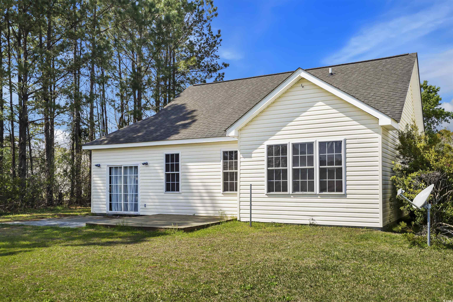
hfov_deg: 55.8
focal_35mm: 34
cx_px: 226
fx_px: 428
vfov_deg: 38.9
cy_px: 151
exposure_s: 1/125
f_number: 8
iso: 100
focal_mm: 34
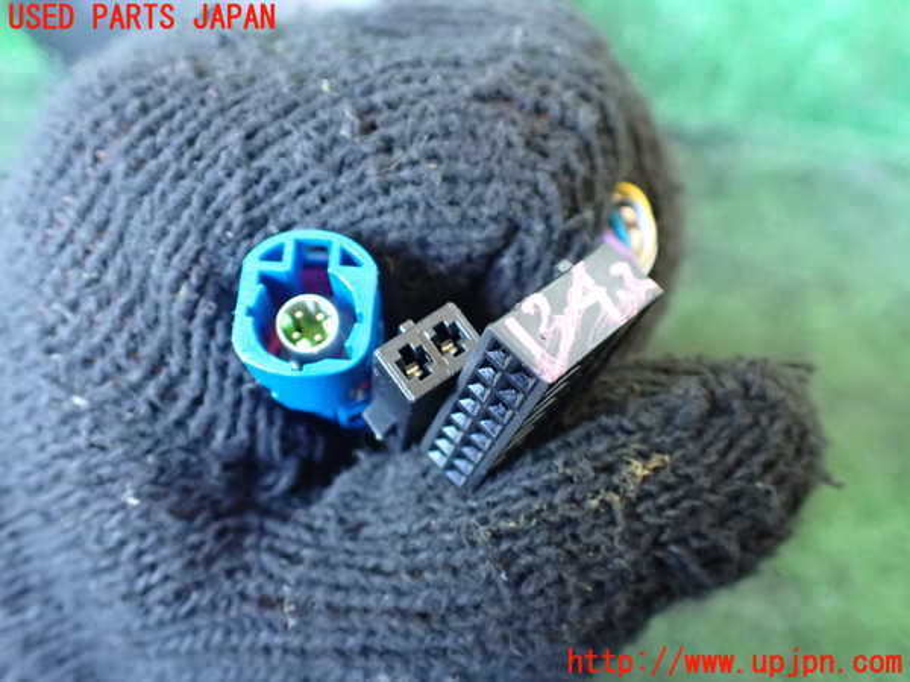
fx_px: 789
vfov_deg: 46.8
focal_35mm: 30
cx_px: 455
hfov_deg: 60.0
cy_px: 341
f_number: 2.3
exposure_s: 1/30
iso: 1250
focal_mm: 5.4
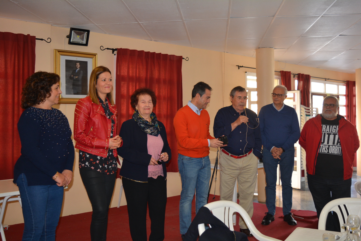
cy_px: 120
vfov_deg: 36.9
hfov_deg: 53.1
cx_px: 180
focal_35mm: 36
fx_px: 361
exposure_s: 1/60
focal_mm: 24
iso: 450
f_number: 4
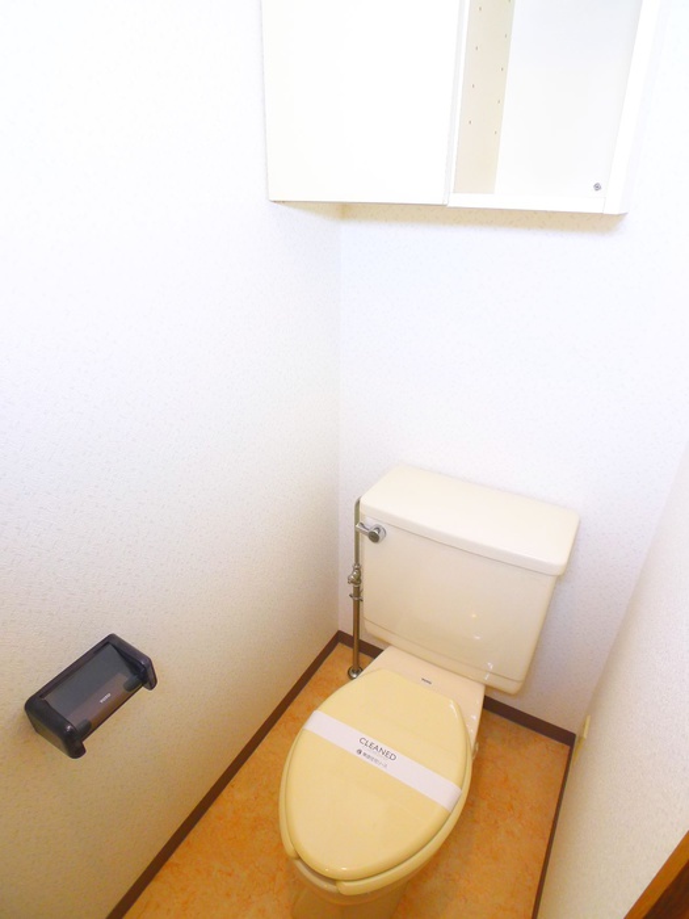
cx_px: 344
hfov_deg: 56.8
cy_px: 460
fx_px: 637
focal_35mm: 24
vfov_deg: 71.6
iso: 200
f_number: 2
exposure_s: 1/60
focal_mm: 5.1
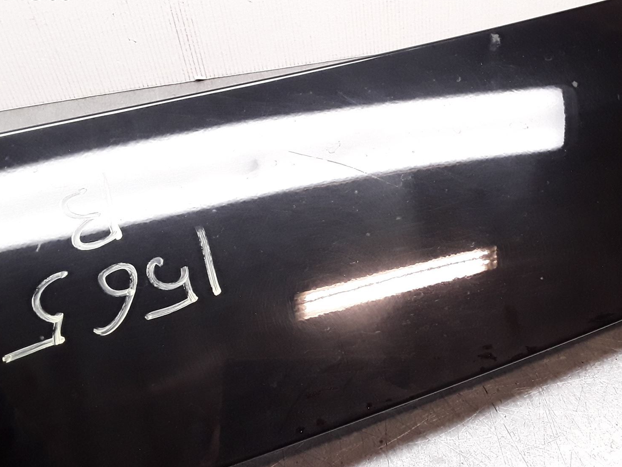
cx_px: 395
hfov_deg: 47.4
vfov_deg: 36.8
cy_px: 251
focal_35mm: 39
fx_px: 701
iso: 100
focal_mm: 2.91
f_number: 1.9
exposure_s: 1/100
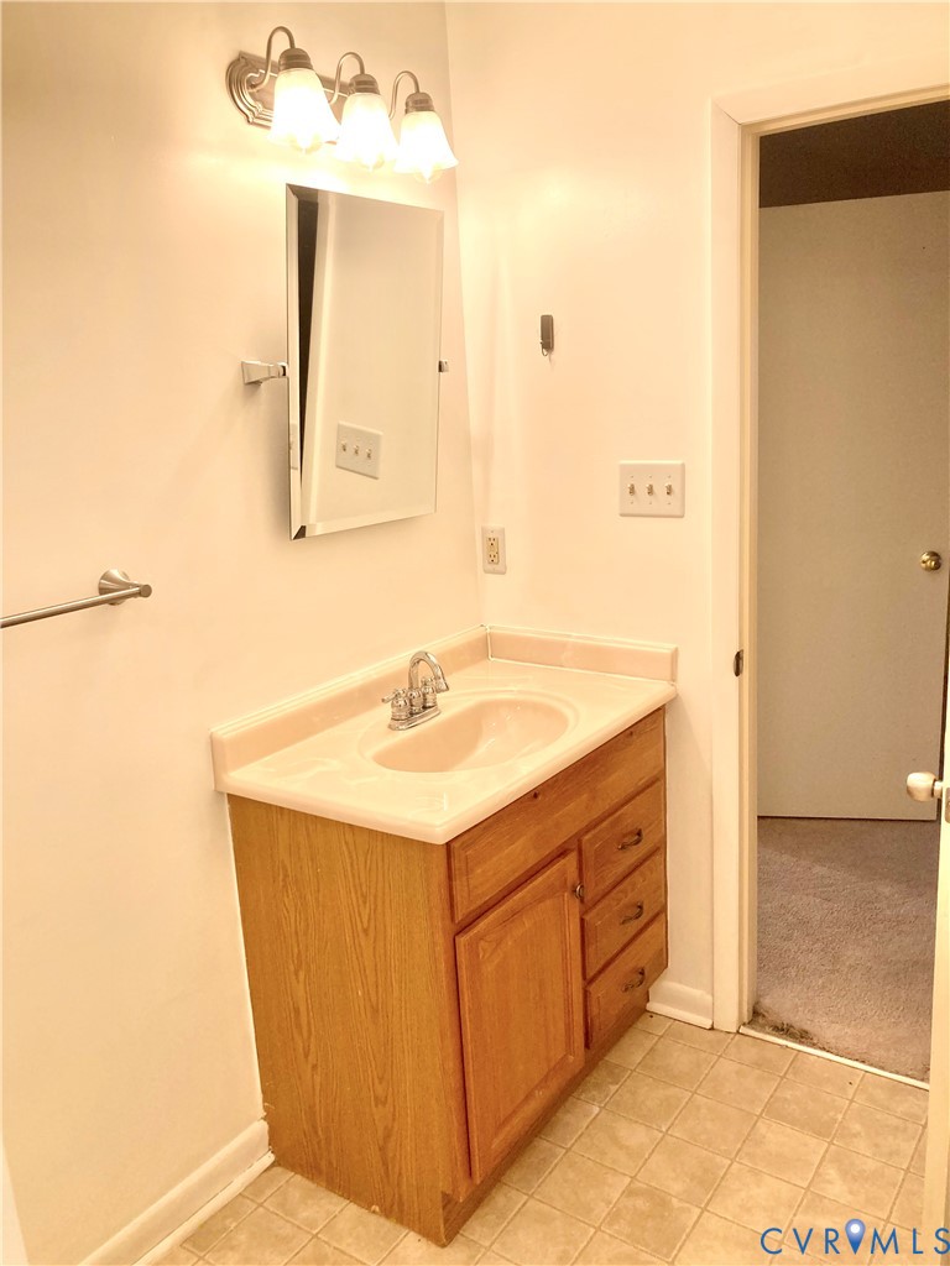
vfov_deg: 63.4
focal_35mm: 28
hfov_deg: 49.7
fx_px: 1025
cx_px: 475
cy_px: 633
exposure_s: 1/60
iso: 80
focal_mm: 3.99
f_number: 1.8
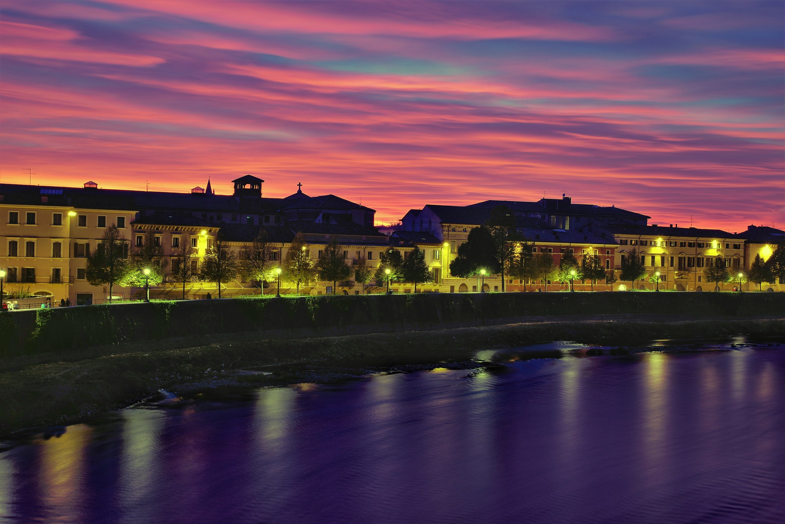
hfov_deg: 39.6
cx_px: 392
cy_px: 262
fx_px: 1091
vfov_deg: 27.0
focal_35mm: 50
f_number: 13
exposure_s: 20
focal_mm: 50
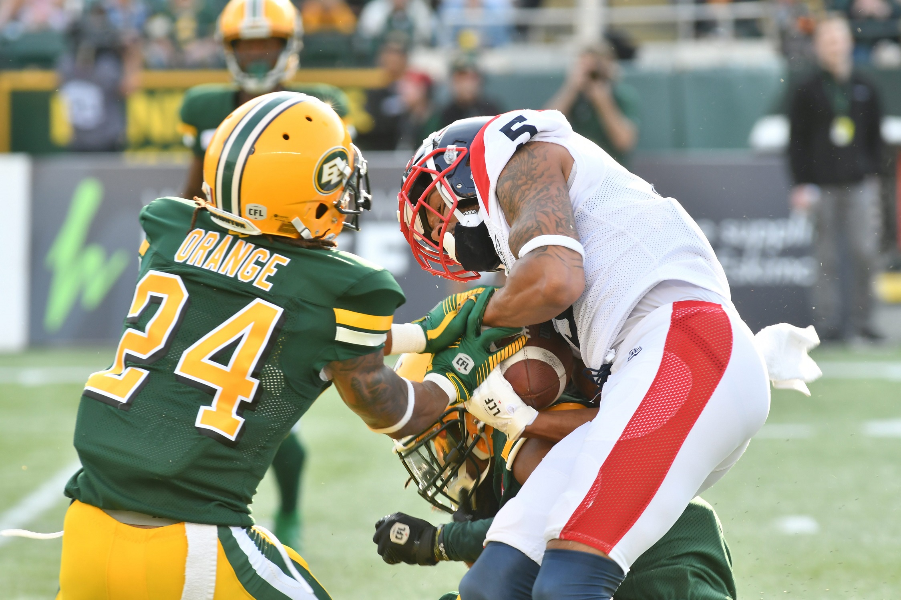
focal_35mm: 450
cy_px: 300
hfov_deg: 4.6
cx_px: 450
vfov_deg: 3.1
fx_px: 11262
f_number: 6.3
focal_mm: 300
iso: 500
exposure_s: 1/500
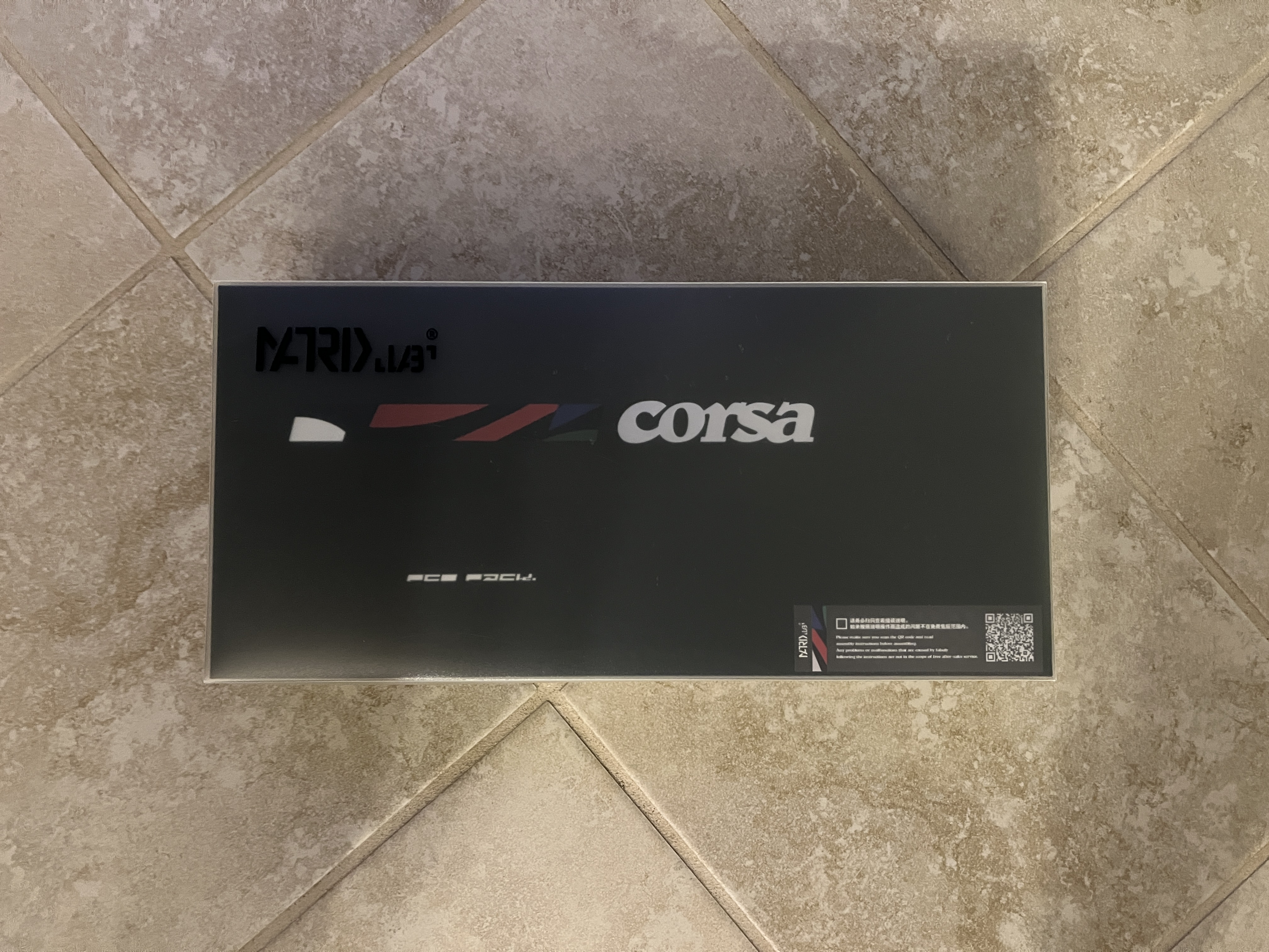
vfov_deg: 53.1
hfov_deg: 67.3
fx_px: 953
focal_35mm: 26
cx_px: 634
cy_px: 476
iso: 1000
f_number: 1.6
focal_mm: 5.1
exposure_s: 1/24
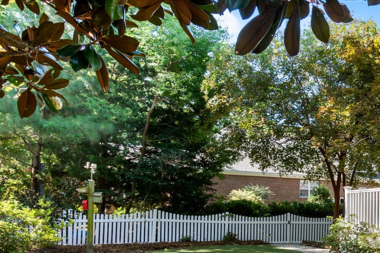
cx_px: 392
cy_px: 216
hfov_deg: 41.2
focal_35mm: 40
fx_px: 422
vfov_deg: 32.1
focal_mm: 10
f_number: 4.5
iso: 100
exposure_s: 1/50
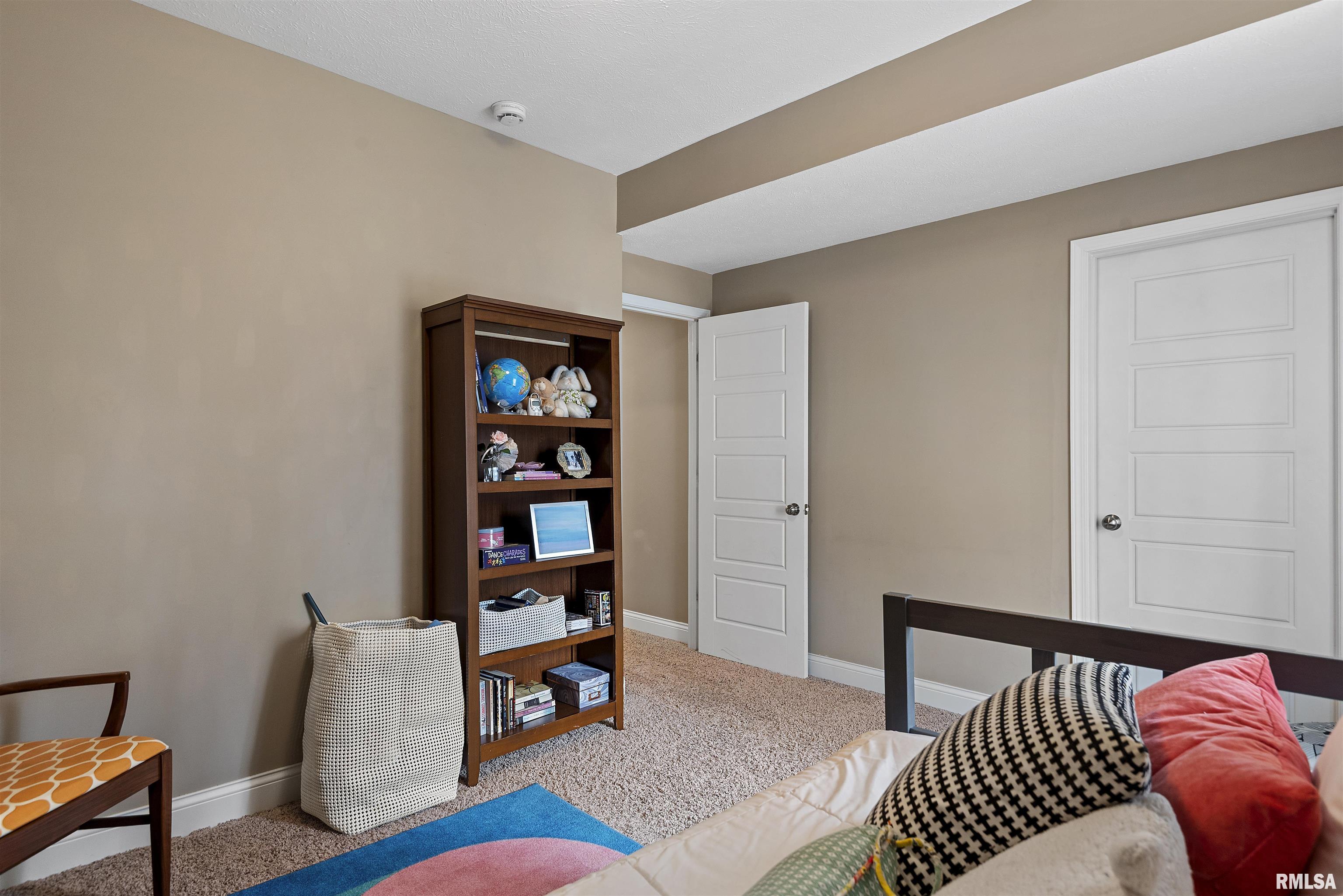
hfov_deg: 86.9
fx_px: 709
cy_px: 448
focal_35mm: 19
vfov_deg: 64.6
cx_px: 672
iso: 250
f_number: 8
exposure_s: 1/3
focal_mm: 19
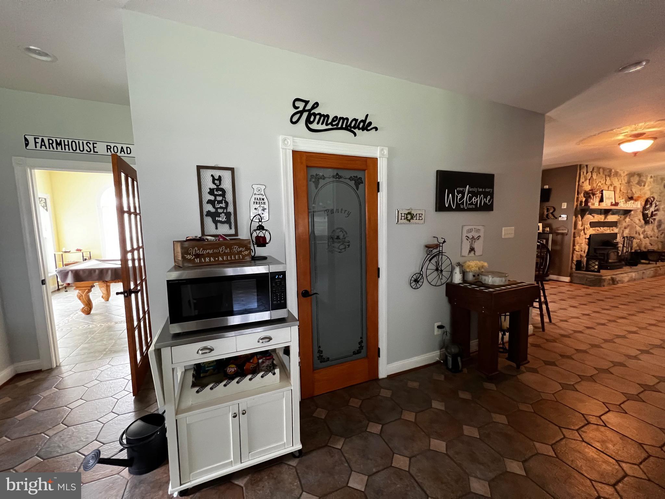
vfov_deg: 89.9
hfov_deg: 106.2
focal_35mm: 13
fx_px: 250
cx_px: 332
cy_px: 250
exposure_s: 1/60
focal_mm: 1.57
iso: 640
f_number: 1.8
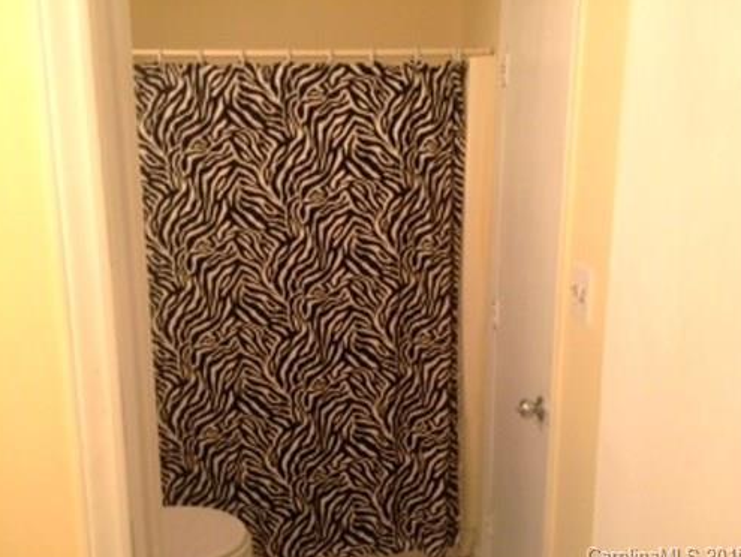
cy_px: 281
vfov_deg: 45.5
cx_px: 374
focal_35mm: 31
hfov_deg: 58.3
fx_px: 664
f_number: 2.2
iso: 80
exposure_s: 1/30
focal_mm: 4.12
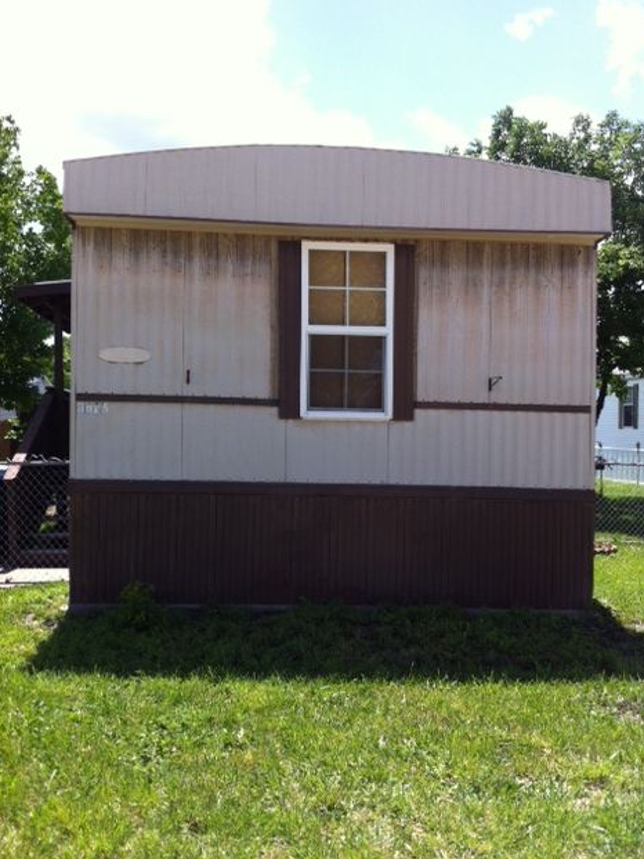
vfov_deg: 51.3
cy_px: 429
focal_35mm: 36
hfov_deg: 39.7
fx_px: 893
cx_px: 328
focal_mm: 3.85
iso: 80
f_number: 2.8
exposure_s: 1/548
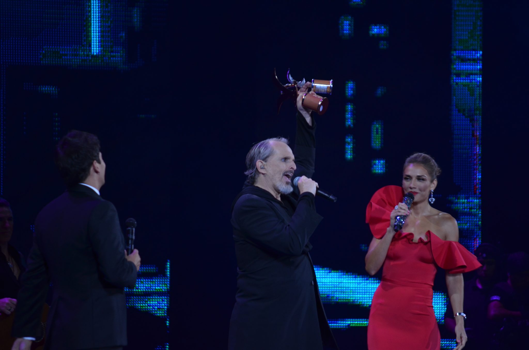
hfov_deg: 6.9
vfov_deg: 4.6
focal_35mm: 300
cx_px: 264
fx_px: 4399
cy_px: 175
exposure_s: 1/125
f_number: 5.6
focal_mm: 200
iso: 800
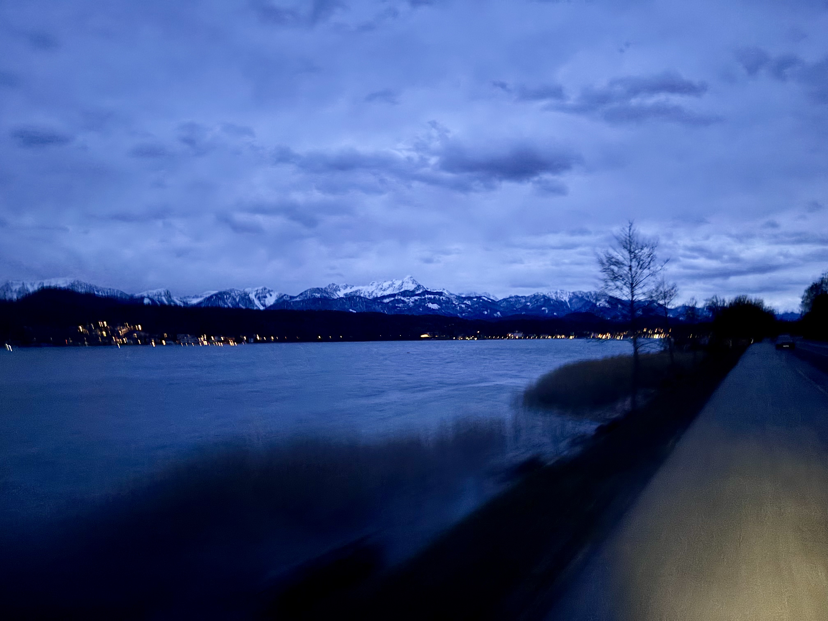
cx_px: 414
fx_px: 622
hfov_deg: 67.3
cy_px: 310
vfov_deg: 53.1
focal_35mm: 26
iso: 1000
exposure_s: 1/9
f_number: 1.6
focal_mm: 5.96
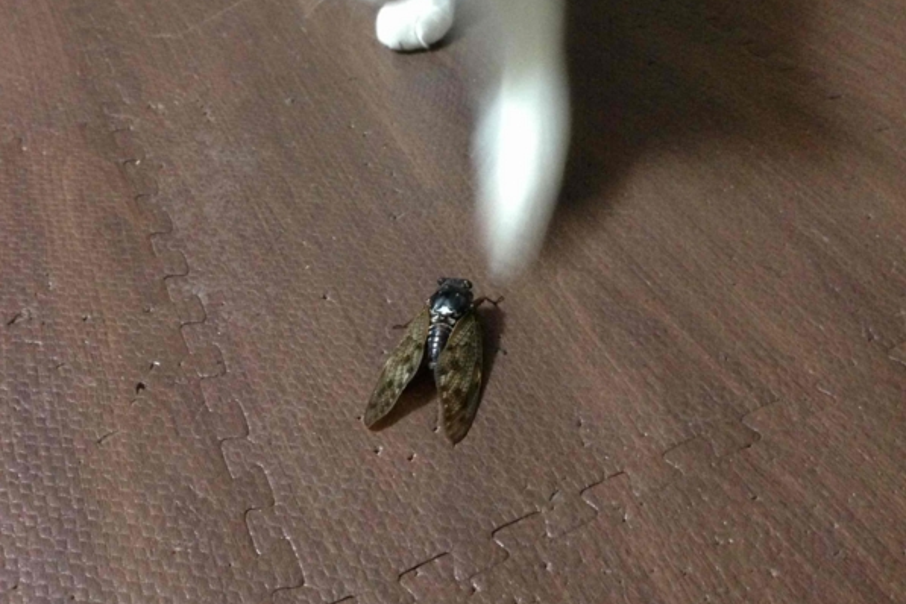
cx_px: 452
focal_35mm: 46
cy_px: 26
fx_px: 1158
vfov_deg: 27.8
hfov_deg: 42.7
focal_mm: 4.13
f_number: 2.4
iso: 400
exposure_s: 1/15
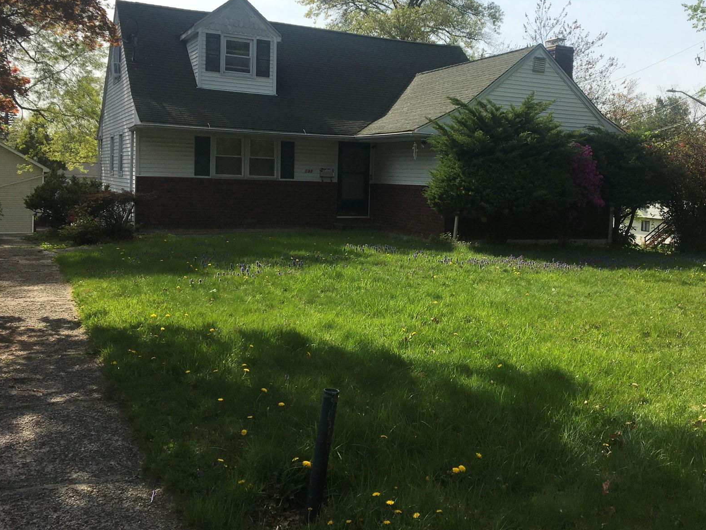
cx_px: 443
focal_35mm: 38
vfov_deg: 37.6
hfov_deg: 48.5
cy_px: 214
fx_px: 775
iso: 25
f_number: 2.2
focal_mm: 4.15
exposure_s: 1/1789
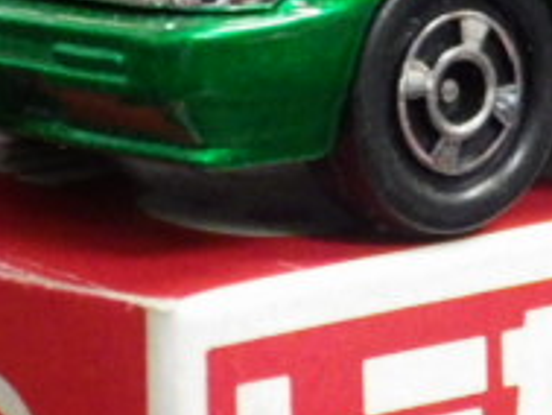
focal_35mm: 295
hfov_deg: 6.7
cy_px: -38
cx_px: 511
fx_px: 4707
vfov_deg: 5.0
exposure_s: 1/30
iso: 1250
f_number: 4.4
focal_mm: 15.6
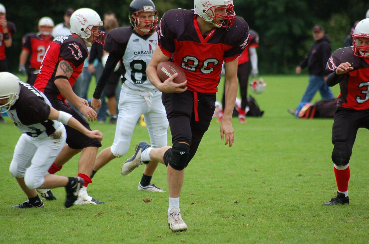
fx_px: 3376
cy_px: 122
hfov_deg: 6.3
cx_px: 184
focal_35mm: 330
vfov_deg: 4.1
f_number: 5.3
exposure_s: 1/500
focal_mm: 220
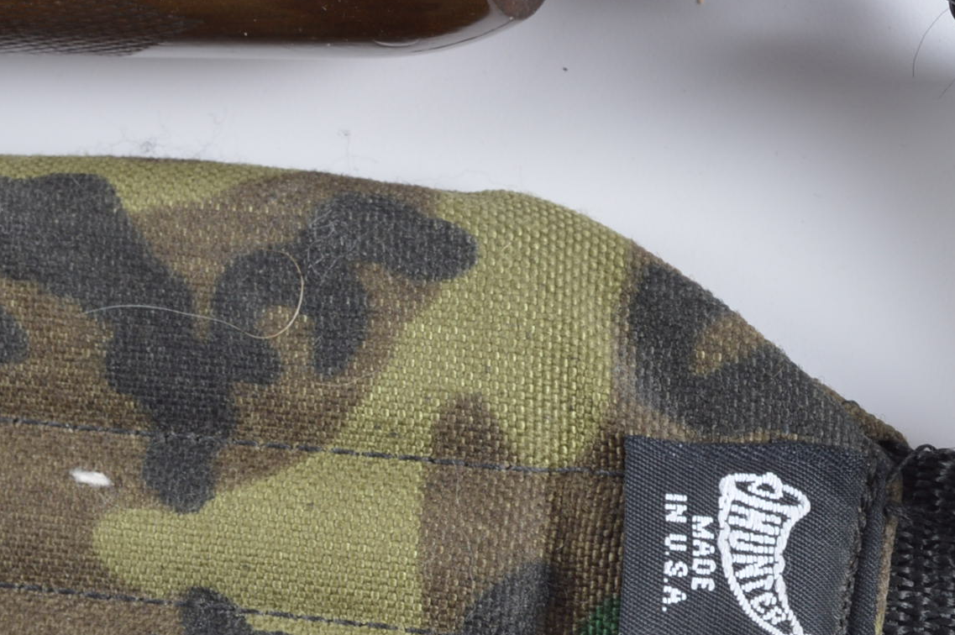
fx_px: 3154
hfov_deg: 17.1
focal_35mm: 119
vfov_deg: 11.5
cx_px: 254
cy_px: 164
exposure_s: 1/125
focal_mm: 30
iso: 100
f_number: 10
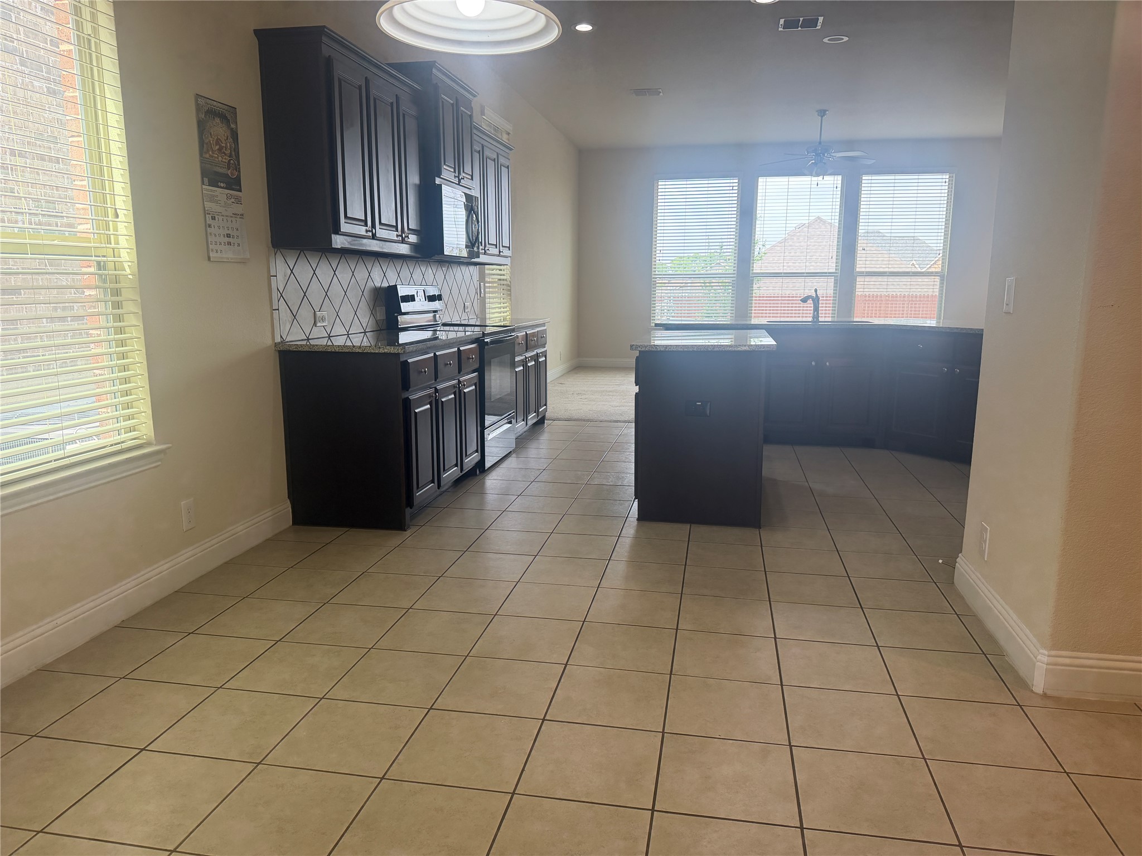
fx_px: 792
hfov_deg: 71.6
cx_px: 571
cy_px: 428
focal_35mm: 24
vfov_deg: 56.8
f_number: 1.78
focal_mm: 6.76
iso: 200
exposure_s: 1/204
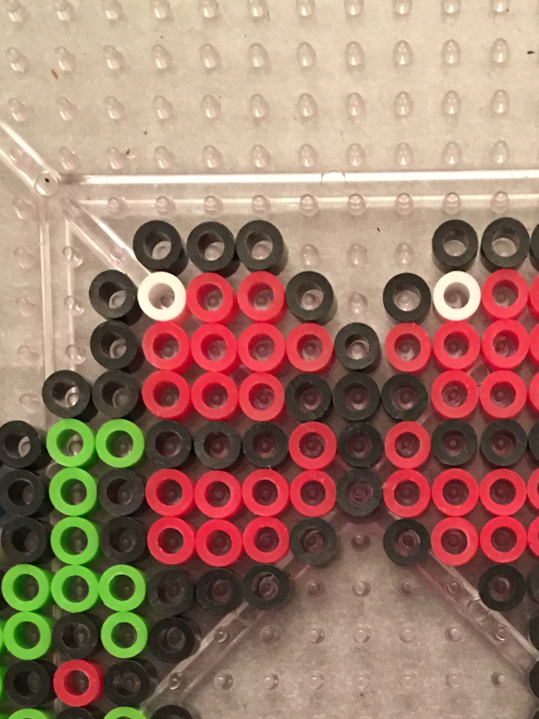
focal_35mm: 64
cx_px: 397
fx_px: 1329
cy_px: 693
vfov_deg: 28.7
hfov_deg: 22.7
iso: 125
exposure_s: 1/15
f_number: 2.2
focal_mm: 4.15
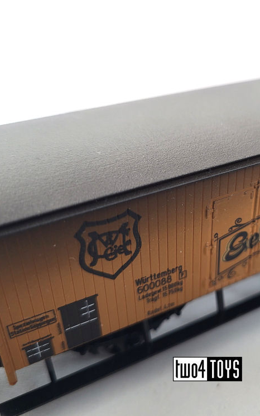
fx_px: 419
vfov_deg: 52.7
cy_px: 208
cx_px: 205
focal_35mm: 37
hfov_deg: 33.5
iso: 80
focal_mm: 5.4
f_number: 1.8
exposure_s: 1/100
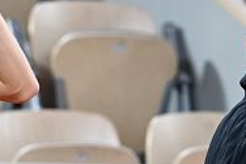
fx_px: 8937
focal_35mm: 1309
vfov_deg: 1.0
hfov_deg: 1.6
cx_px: -20
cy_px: 90
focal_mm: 320
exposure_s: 1/500
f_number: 6
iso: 3200
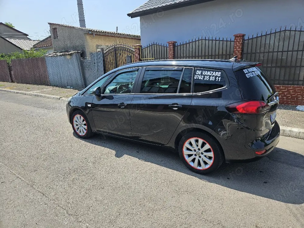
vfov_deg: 58.9
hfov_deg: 73.9
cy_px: 114
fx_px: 202
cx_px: 152
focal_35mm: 23
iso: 25
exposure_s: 1/1667
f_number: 1.8
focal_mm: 5.4
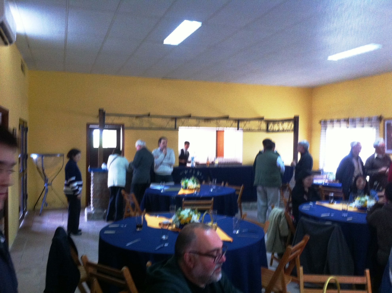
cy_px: 146
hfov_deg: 52.7
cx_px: 196
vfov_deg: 40.6
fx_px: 396
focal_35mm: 35
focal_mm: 3.85
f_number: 2.8
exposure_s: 1/15
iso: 320
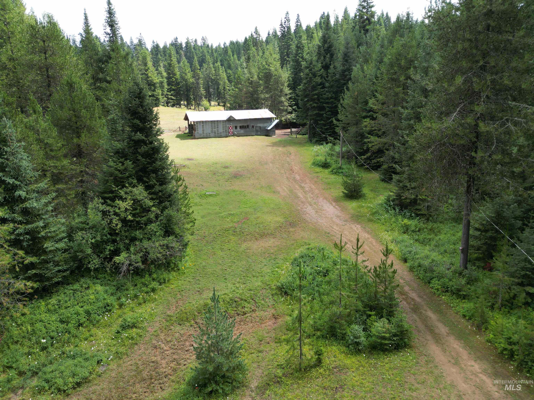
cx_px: 267
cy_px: 200
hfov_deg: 71.6
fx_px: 370
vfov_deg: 56.8
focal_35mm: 24
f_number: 1.7
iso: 120
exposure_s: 1/800
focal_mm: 6.72
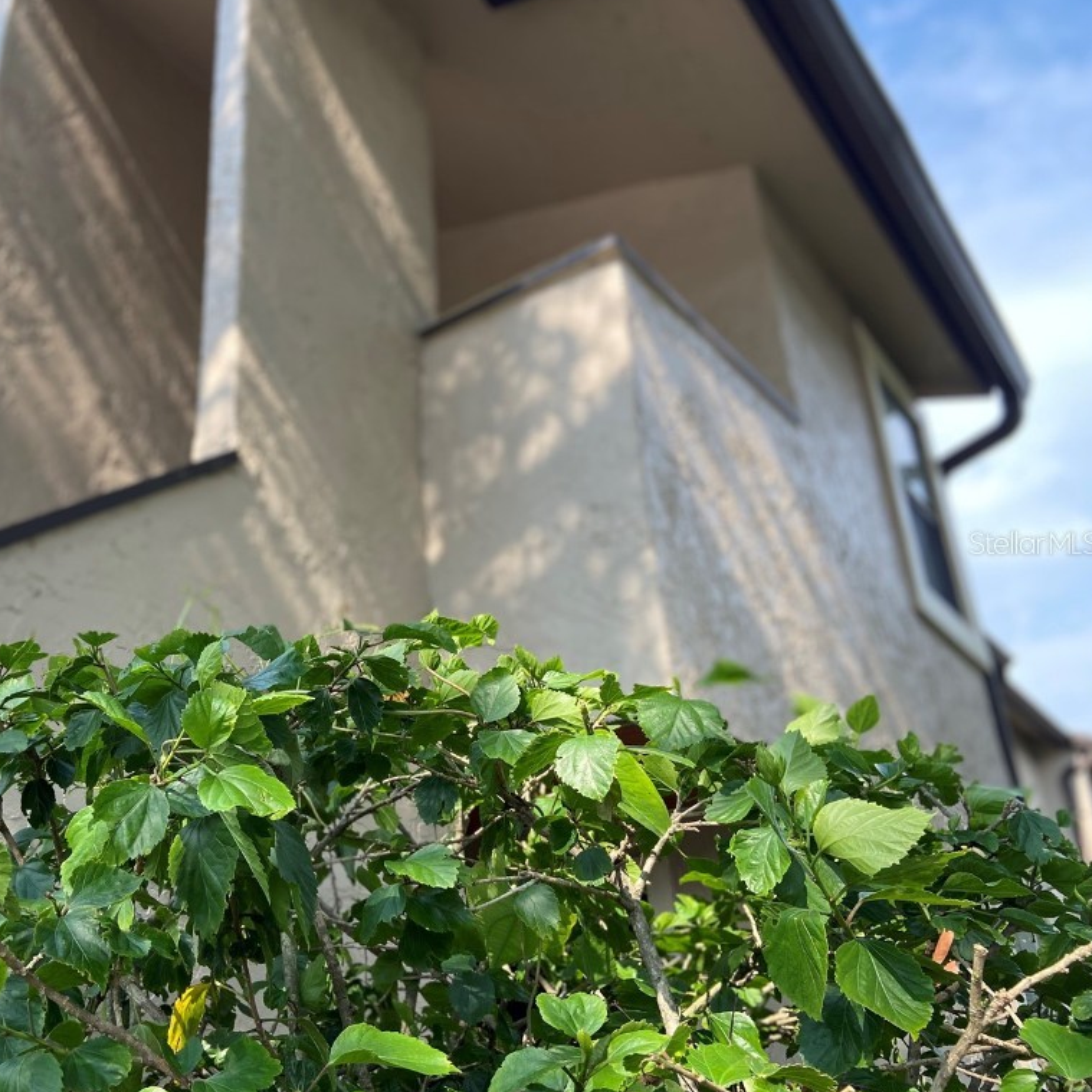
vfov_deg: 52.5
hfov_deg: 51.6
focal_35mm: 31
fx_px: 1106
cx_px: 368
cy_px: 542
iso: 32
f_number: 1.8
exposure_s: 1/522
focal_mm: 4.25
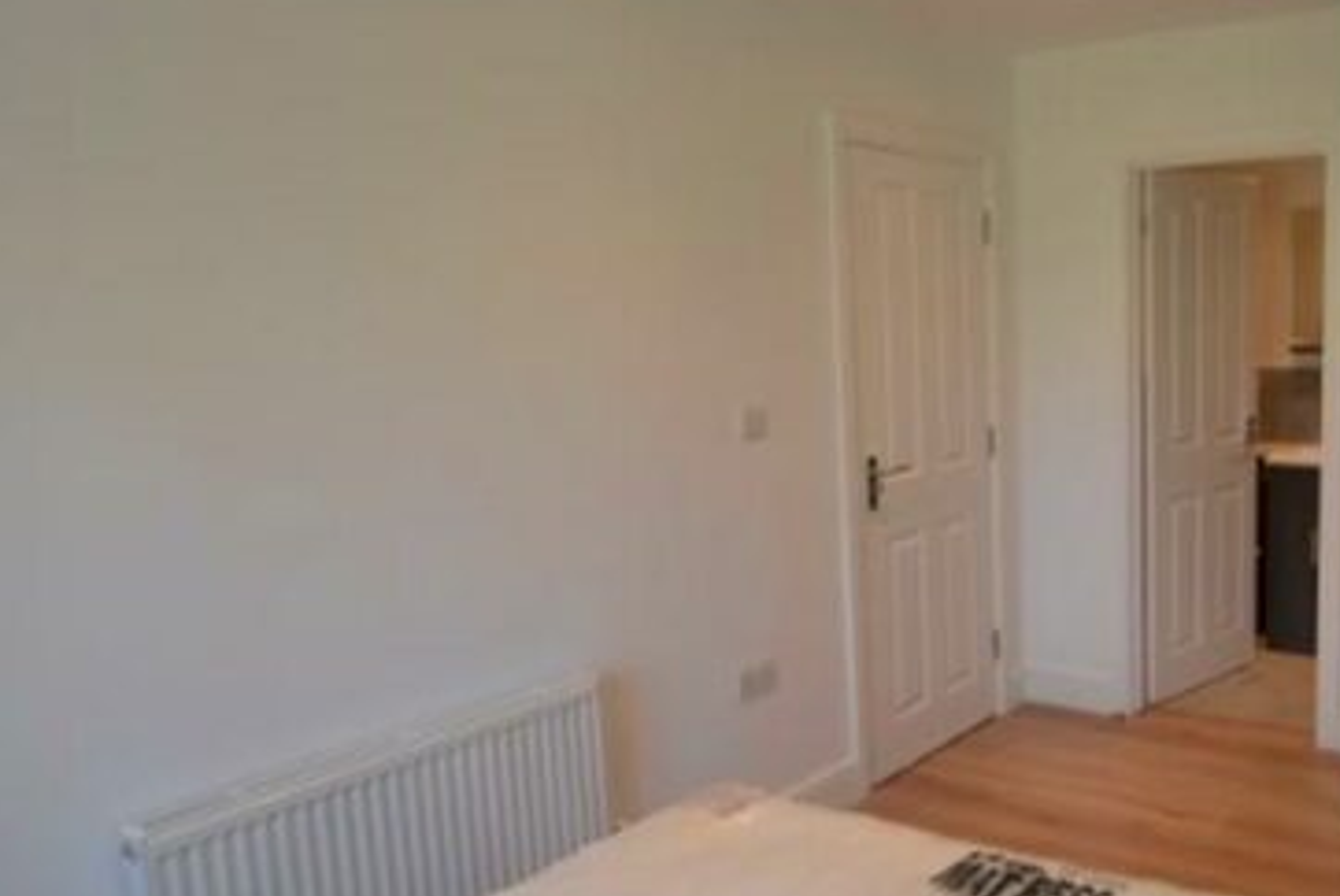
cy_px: 457
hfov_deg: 58.3
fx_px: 1080
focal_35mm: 29
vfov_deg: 45.0
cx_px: 1088
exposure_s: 1/20
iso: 100
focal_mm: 10
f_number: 3.5
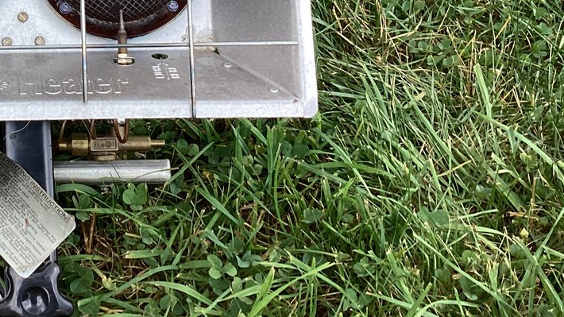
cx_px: -6
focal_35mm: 72
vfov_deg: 16.0
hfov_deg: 27.6
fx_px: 1077
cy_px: -70
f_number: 2.4
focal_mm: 3.3
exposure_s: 1/479
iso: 25
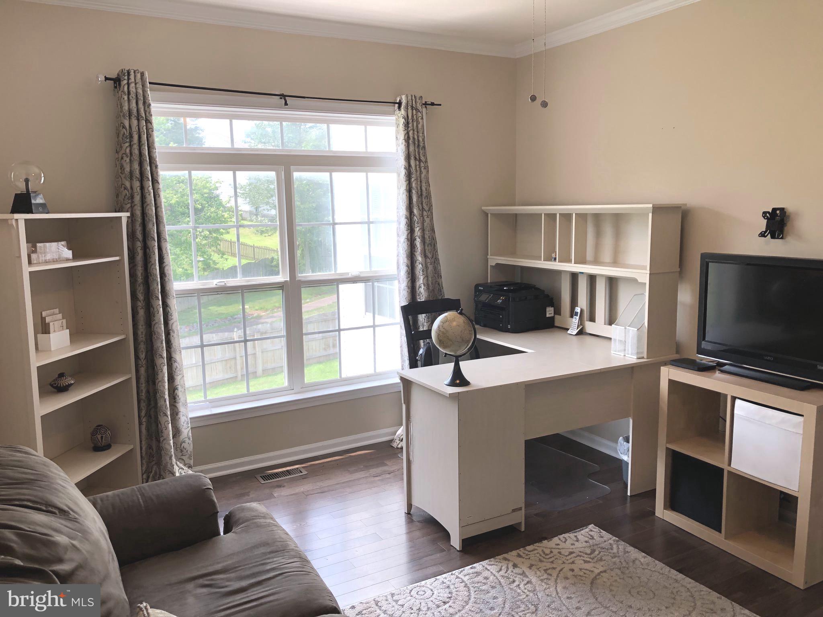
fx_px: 689
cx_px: 412
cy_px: 308
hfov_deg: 61.7
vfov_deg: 48.2
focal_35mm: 29
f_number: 1.8
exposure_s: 1/120
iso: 25
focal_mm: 3.99
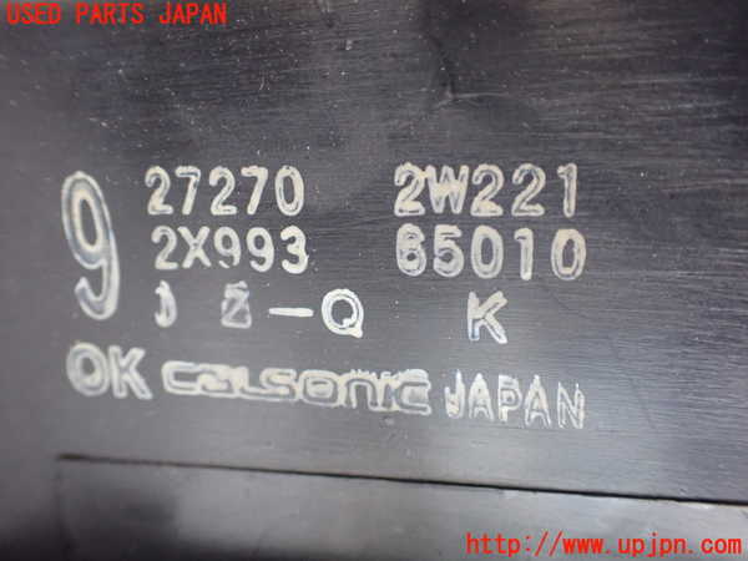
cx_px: 374
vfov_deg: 46.8
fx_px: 648
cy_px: 280
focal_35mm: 30
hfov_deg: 60.0
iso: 800
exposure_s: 1/80
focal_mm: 5.4
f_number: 2.3
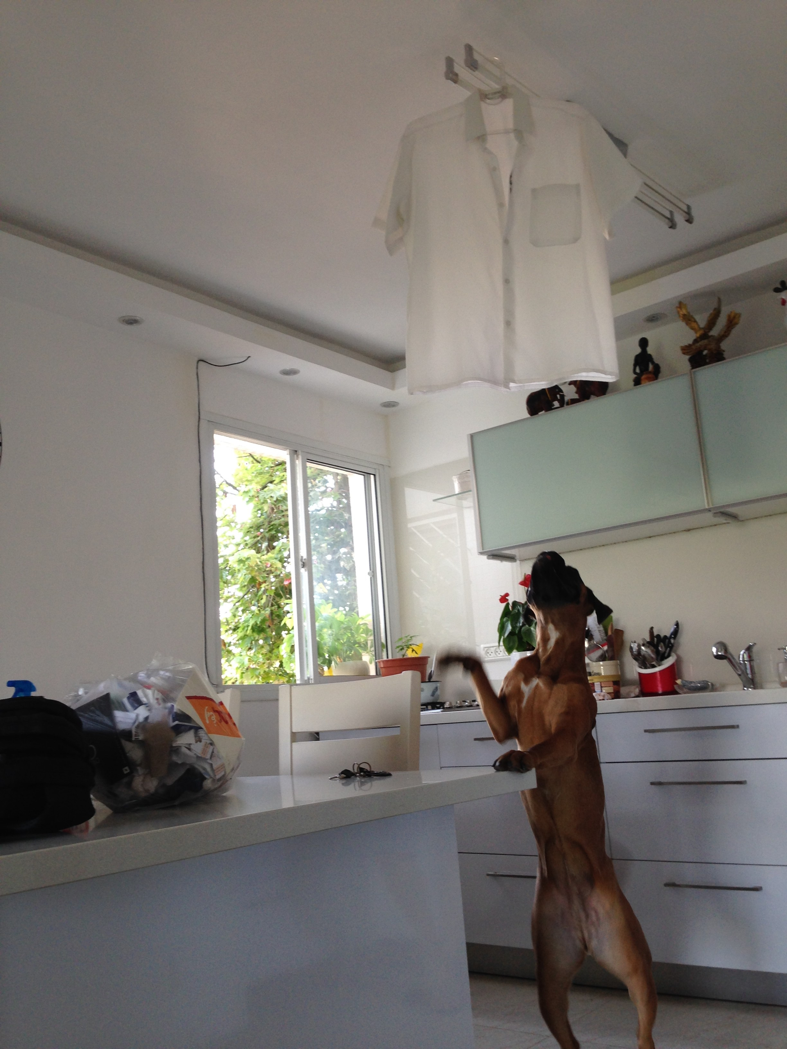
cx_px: 394
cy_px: 524
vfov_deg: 55.4
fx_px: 1000
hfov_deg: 42.9
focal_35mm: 33
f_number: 2.4
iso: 50
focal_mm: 4.12
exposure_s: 1/30
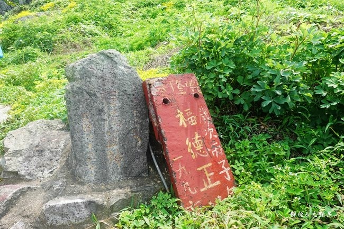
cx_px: 172
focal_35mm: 24
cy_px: 114
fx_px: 229
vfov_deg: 53.1
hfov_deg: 73.8
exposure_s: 1/200
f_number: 5
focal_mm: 9
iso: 125
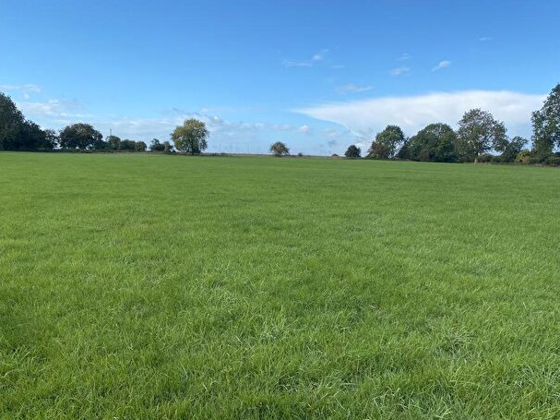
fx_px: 485
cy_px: 221
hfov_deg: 59.8
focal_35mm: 30
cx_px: 309
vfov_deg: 46.8
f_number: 1.8
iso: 32
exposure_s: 1/1245
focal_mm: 4.25
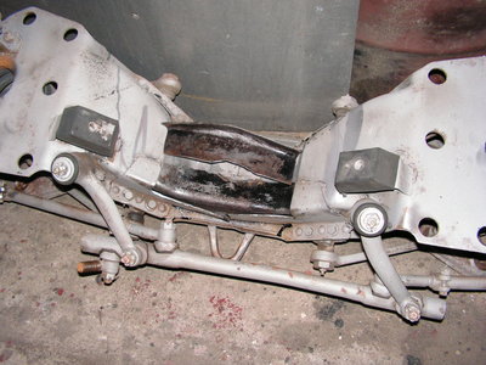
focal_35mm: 36
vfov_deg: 39.7
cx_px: 243
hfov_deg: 51.4
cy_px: 182
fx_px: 505
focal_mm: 6
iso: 200
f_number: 3.2
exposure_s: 1/40
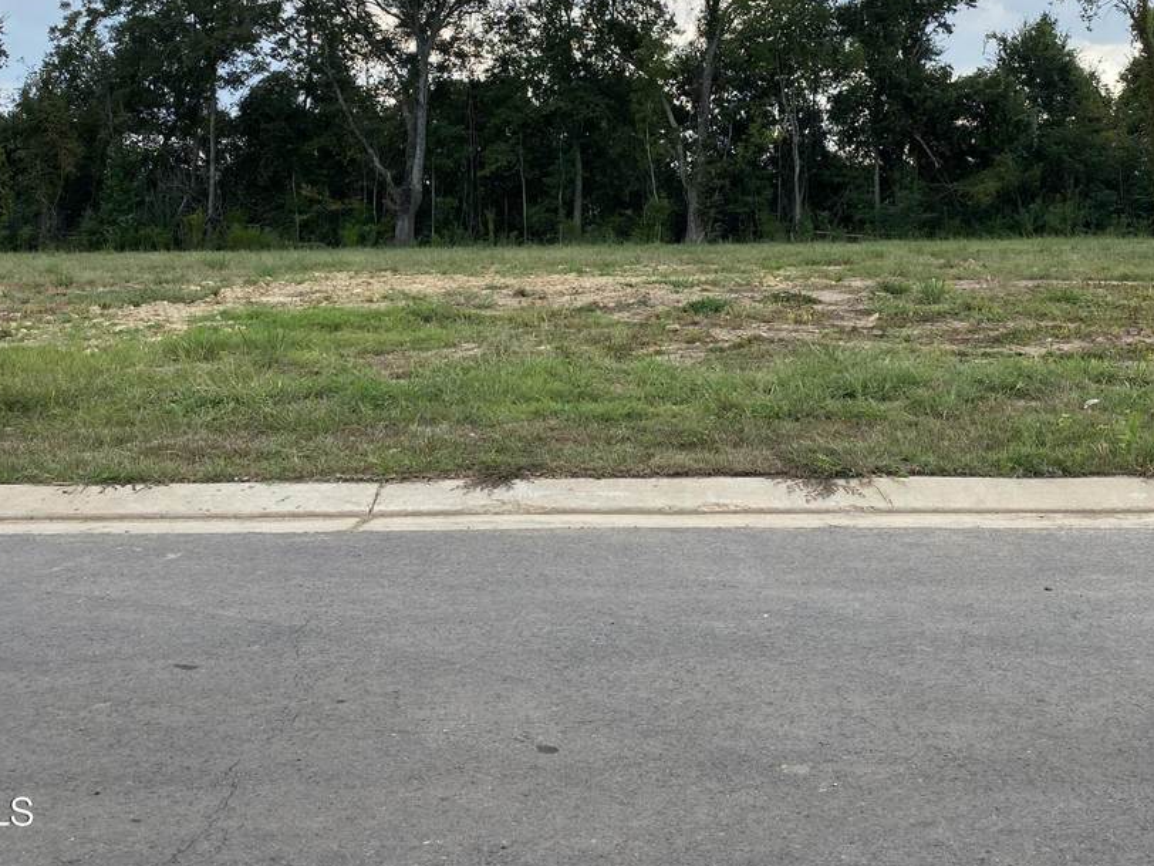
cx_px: 659
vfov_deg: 34.2
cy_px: 192
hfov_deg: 45.6
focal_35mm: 41
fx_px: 1367
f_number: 1.8
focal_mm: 4.25
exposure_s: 1/2105
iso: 32
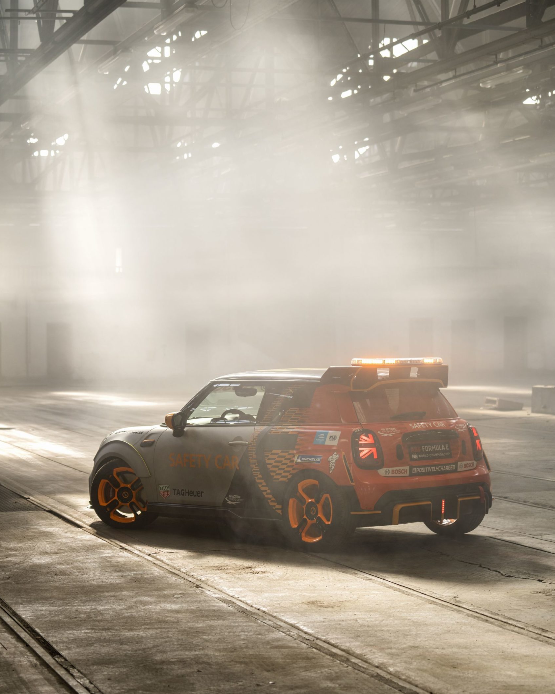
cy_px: 331
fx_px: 1663
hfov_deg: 18.9
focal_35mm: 81
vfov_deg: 23.6
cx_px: 280
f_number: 3.2
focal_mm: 71
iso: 100
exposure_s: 1/250
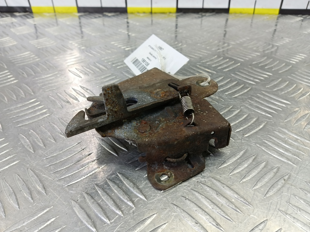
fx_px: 206
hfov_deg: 73.9
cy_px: 116
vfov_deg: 58.9
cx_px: 155
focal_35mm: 23
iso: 168
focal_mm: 4.11
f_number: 1.6
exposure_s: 1/50
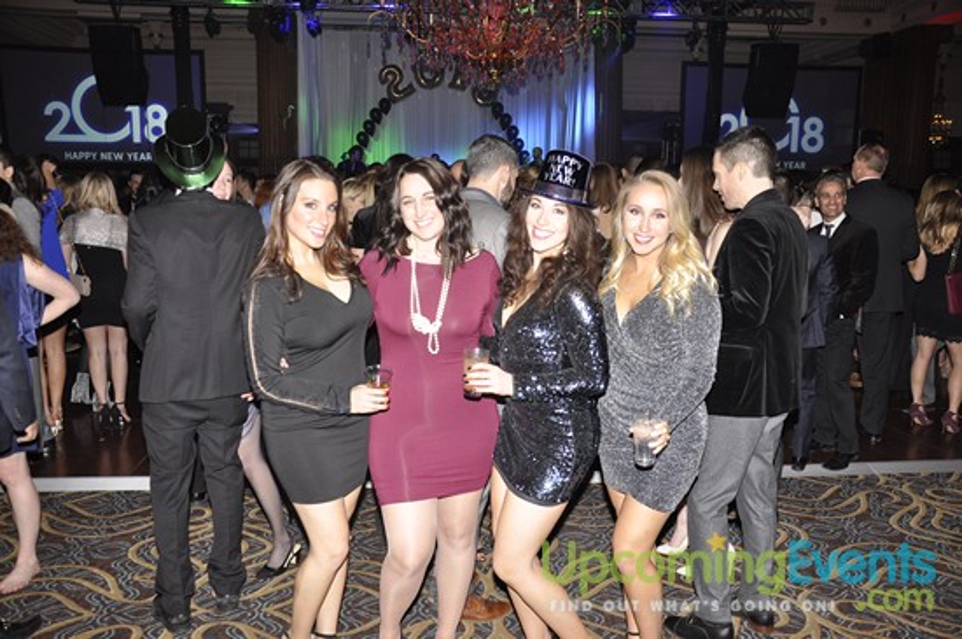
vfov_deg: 41.6
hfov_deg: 59.6
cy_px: 320
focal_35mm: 32
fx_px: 841
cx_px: 481
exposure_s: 1/60
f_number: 5
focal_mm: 21
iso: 400
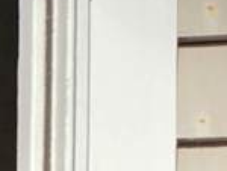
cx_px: -484
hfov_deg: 9.4
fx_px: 1031
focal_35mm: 157
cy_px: 486
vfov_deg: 8.2
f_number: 1.8
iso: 32
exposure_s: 1/1597
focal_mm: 5.4
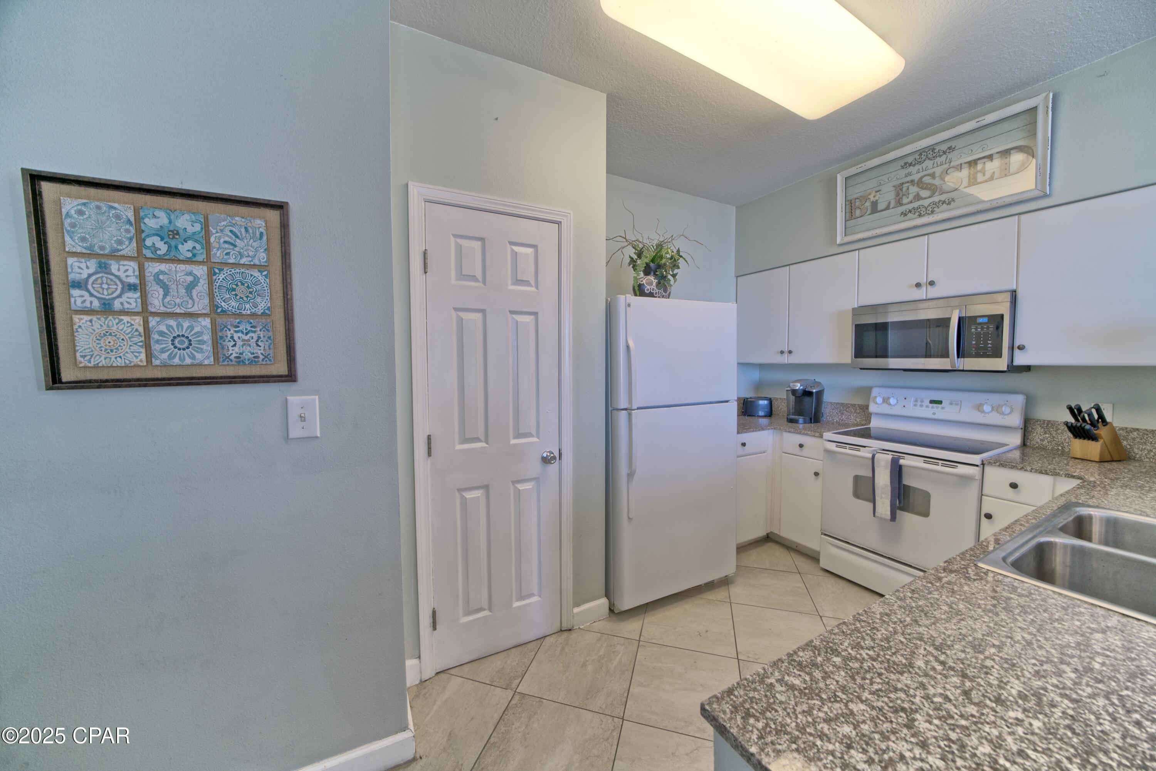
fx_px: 385
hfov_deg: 112.6
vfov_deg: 90.0
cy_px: 386
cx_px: 578
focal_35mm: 12
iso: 500
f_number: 8
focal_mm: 12
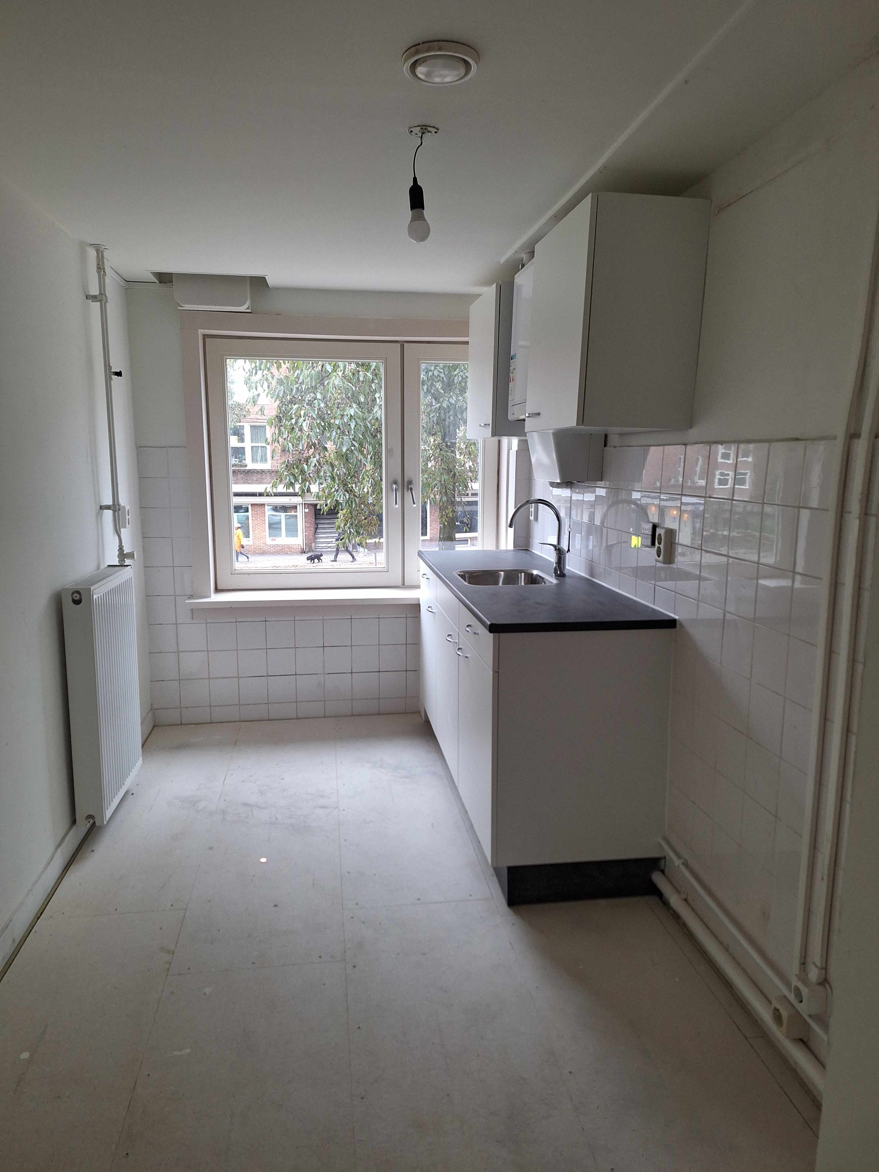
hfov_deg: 58.9
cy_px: 586
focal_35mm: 23
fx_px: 779
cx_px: 440
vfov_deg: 73.9
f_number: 1.8
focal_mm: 5.54
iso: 200
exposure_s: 1/40
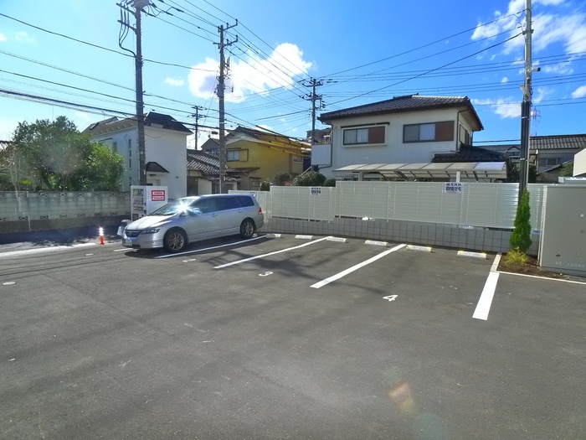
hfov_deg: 71.6
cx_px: 293
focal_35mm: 24
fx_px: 406
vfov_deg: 56.8
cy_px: 220
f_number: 4
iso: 400
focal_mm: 5.1
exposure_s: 1/800
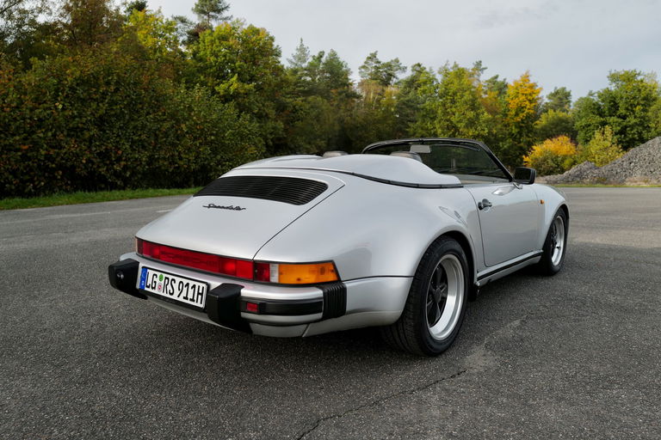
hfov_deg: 65.5
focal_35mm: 28
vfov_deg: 46.4
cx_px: 330
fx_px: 514
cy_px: 220
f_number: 3.5
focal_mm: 28
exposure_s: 1/160
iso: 100
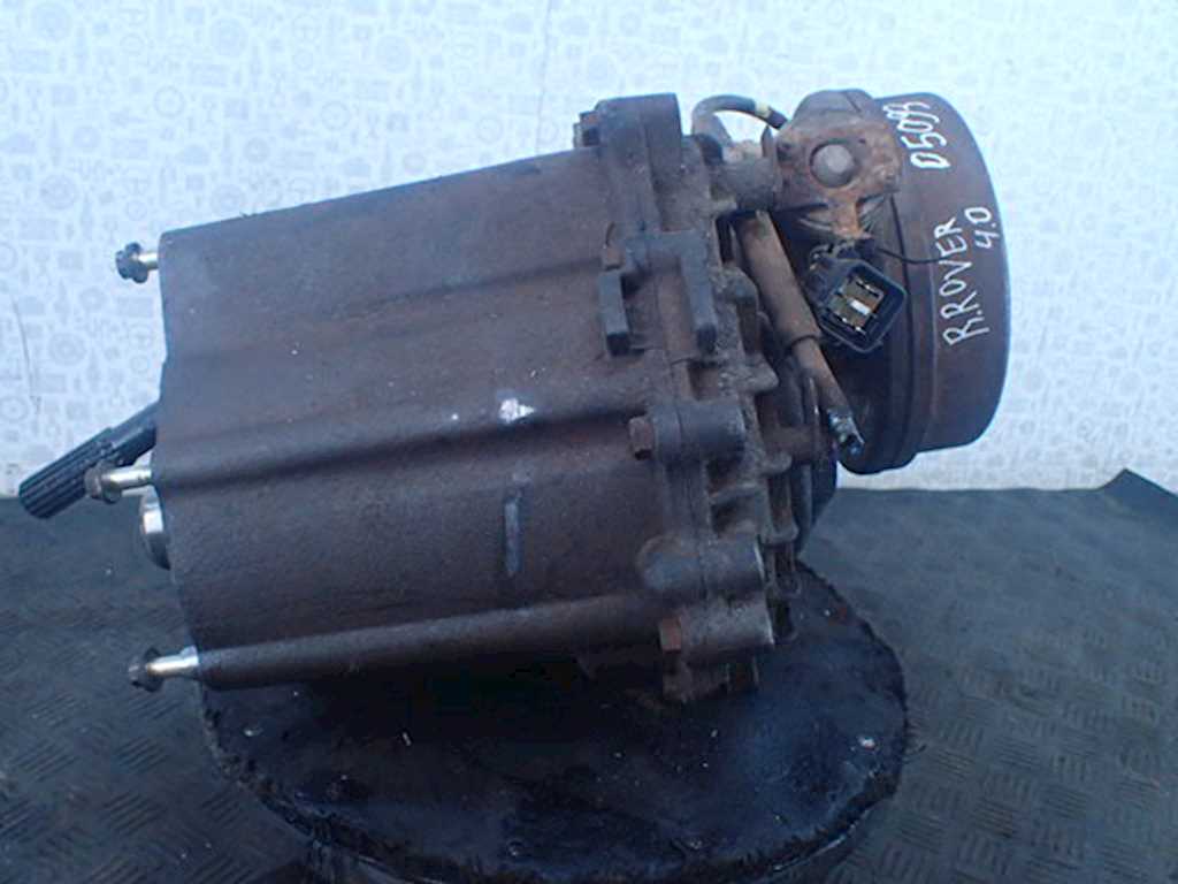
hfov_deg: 60.0
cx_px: 589
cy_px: 442
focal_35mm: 30
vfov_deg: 46.8
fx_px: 1021
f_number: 2.3
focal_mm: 5.5
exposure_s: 1/125
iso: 640
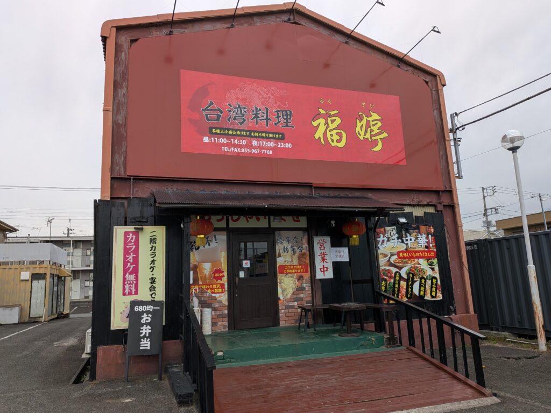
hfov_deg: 71.6
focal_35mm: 24
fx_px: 382
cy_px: 206
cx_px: 276
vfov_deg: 56.8
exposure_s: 1/332
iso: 26
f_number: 1.7
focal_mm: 4.53
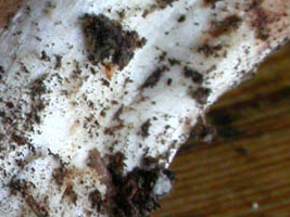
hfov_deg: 6.7
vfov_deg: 5.1
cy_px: 183
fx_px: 2454
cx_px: -149
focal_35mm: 293
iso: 200
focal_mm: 19.1
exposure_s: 1/15
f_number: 10.8
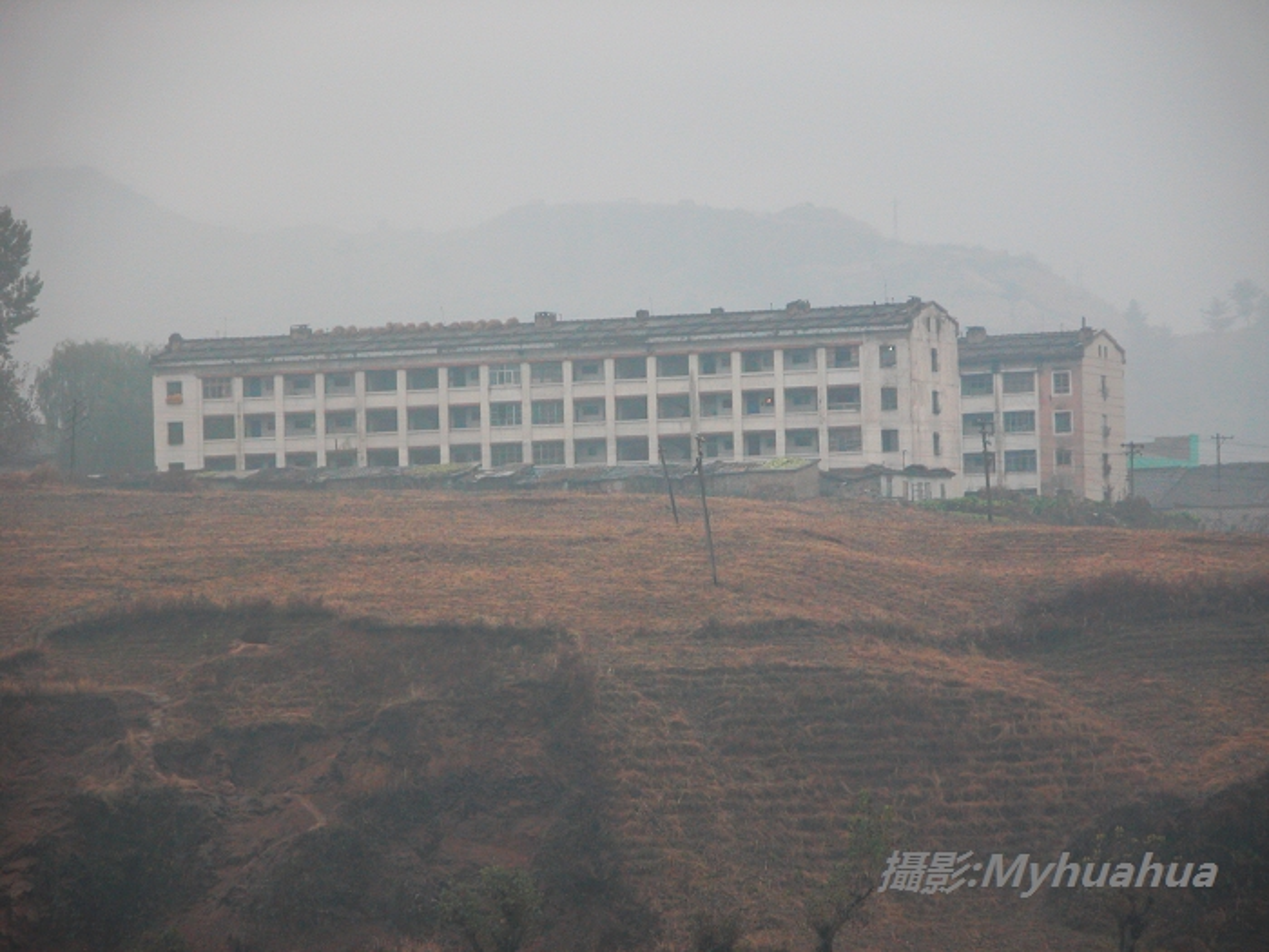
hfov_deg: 9.6
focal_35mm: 206
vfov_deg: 7.2
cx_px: 634
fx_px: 7552
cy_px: 476
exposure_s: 1/84.1
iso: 100
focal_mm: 52.4
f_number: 4.1
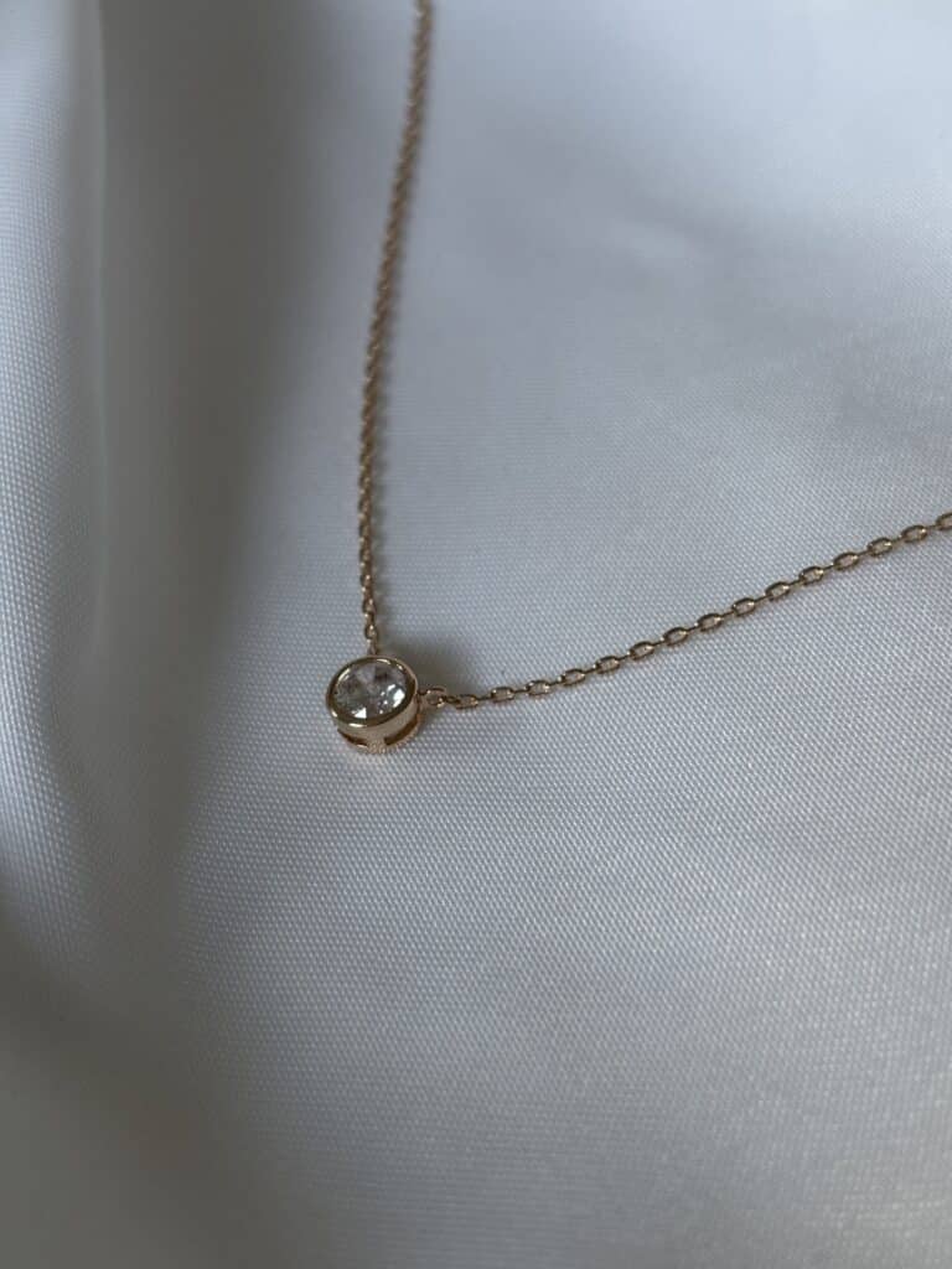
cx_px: 476
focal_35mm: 52
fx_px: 1907
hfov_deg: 28.0
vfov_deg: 36.8
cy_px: 634
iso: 160
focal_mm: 5.96
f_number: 1.6
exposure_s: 1/43
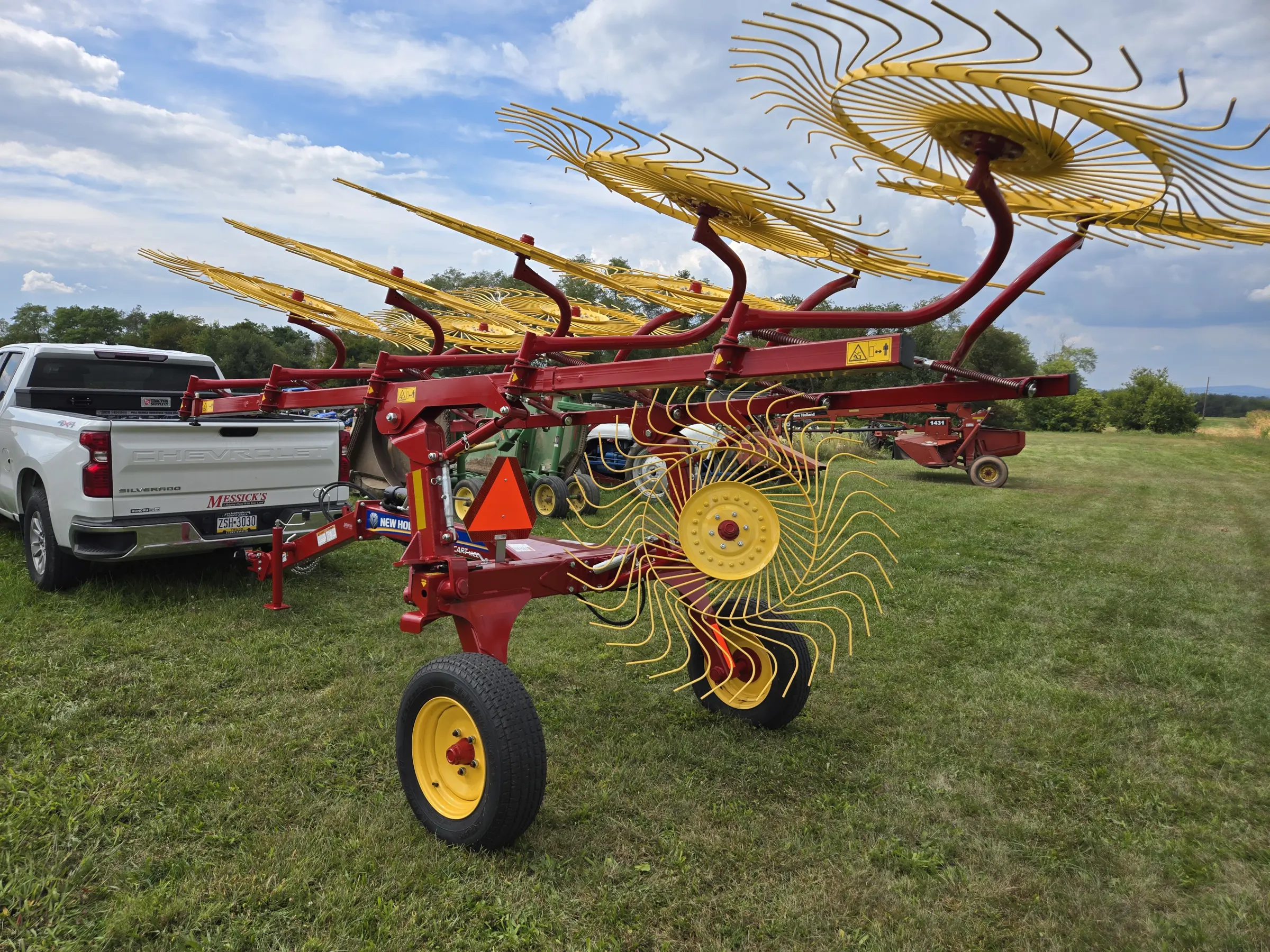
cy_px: 476
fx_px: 844
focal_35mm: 23
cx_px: 635
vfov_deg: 58.9
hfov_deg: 73.9
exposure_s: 1/1973
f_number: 1.8
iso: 25
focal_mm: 5.4
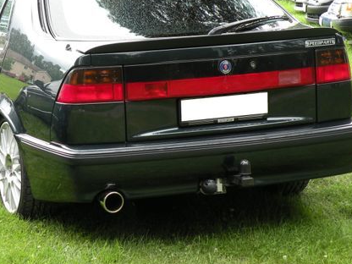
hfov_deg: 16.8
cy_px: 97
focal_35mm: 117
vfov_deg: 12.7
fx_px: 1190
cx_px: 132
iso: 64
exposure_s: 1/59.6
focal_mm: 13.4
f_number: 4
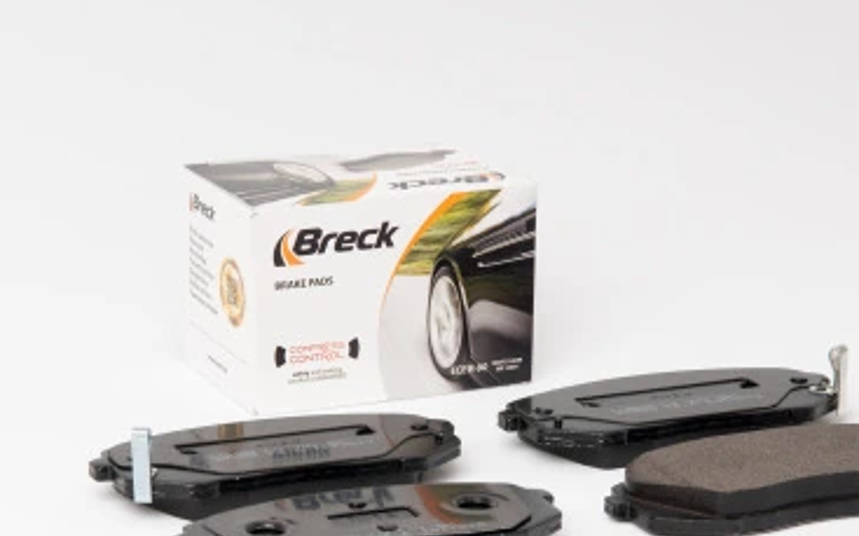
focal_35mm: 150
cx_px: 508
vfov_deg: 8.7
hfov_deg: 13.9
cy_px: 407
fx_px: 3510
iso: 100
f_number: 13
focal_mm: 60
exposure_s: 1/200
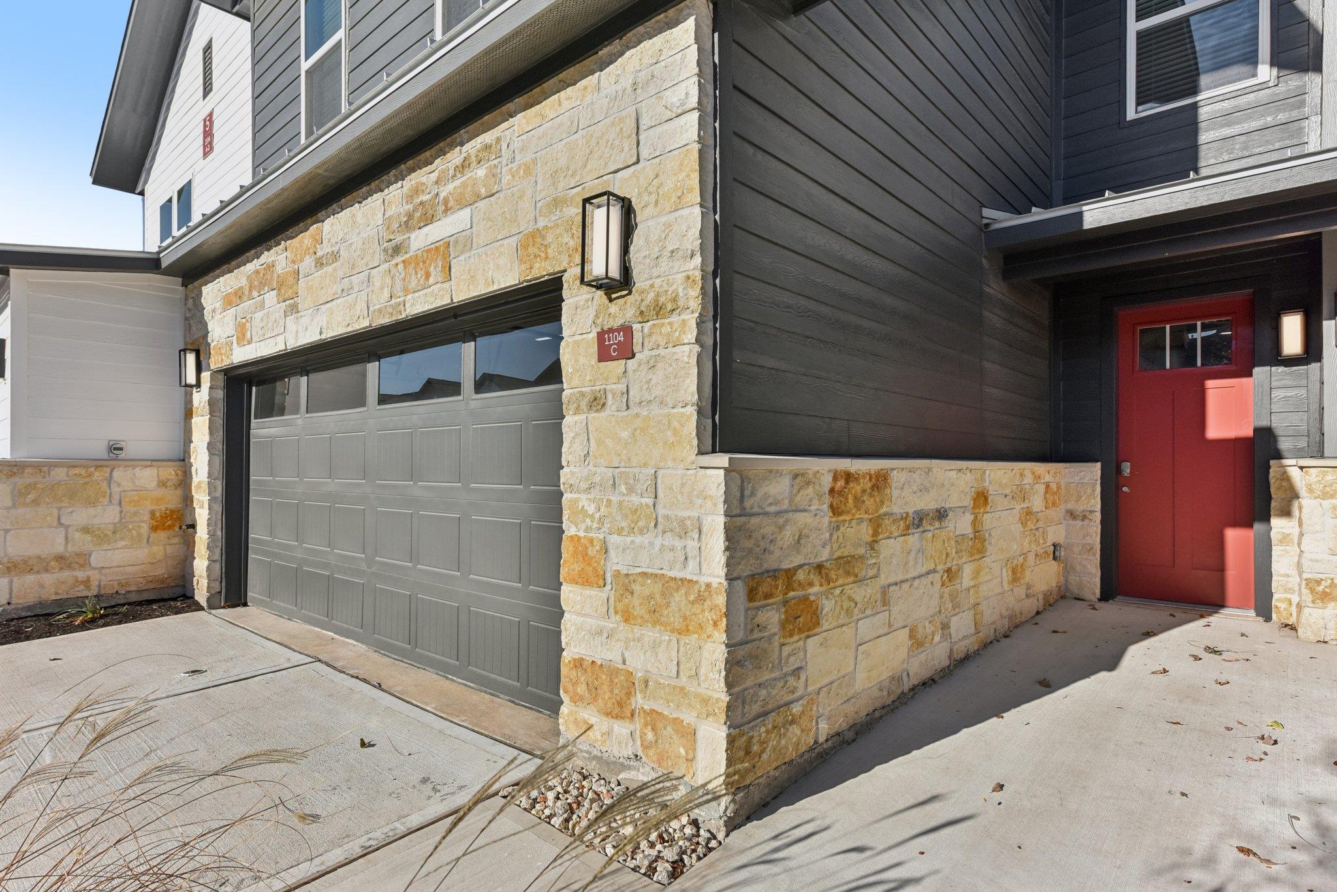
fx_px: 706
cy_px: 446
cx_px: 668
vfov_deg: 64.6
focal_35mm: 19
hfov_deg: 86.9
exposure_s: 1/1250
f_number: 8
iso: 400
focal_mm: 19
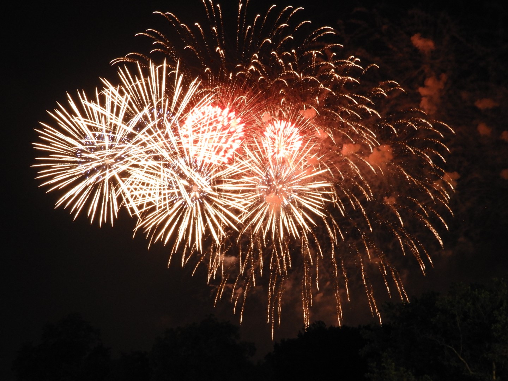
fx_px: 1027
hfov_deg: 27.8
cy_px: 190
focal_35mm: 70
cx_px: 254
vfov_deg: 21.0
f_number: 4.5
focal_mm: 12.5
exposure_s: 1/8
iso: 560
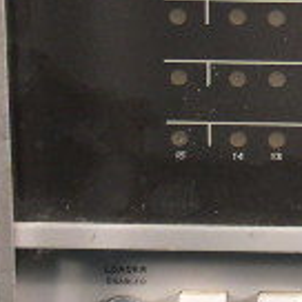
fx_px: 2951
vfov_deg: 5.8
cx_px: 484
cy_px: 38
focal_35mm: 299
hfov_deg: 5.8
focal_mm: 15.3
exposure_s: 1/39.5
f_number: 3.8
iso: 100
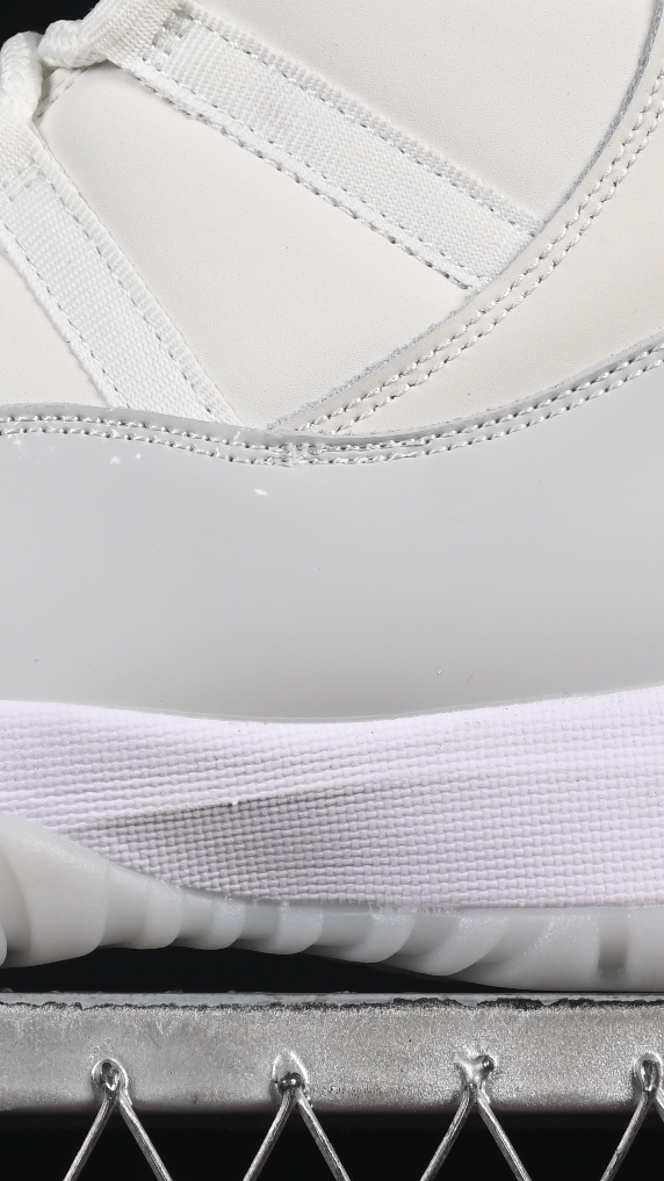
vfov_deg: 10.0
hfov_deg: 5.6
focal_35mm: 215
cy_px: 324
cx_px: -1
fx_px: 6730
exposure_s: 1/80
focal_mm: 50
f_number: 8
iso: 160
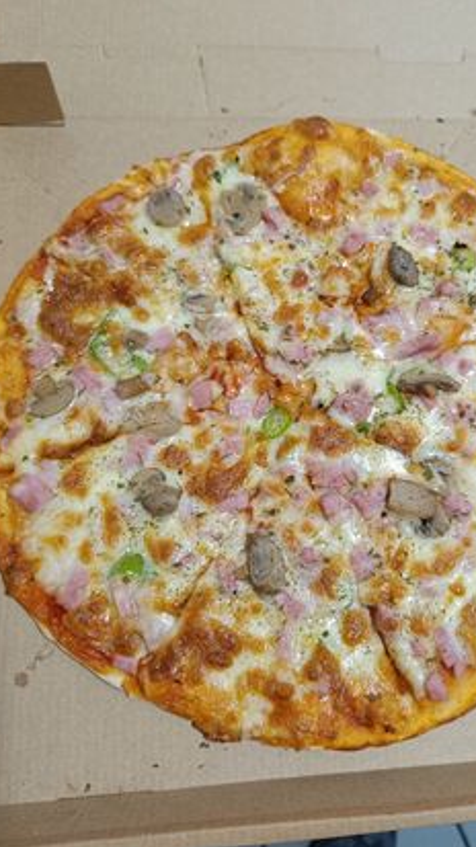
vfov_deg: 69.9
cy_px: 416
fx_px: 606
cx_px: 304
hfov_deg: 42.5
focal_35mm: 27
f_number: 1.88
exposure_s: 1/50.1
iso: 664
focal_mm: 5.59
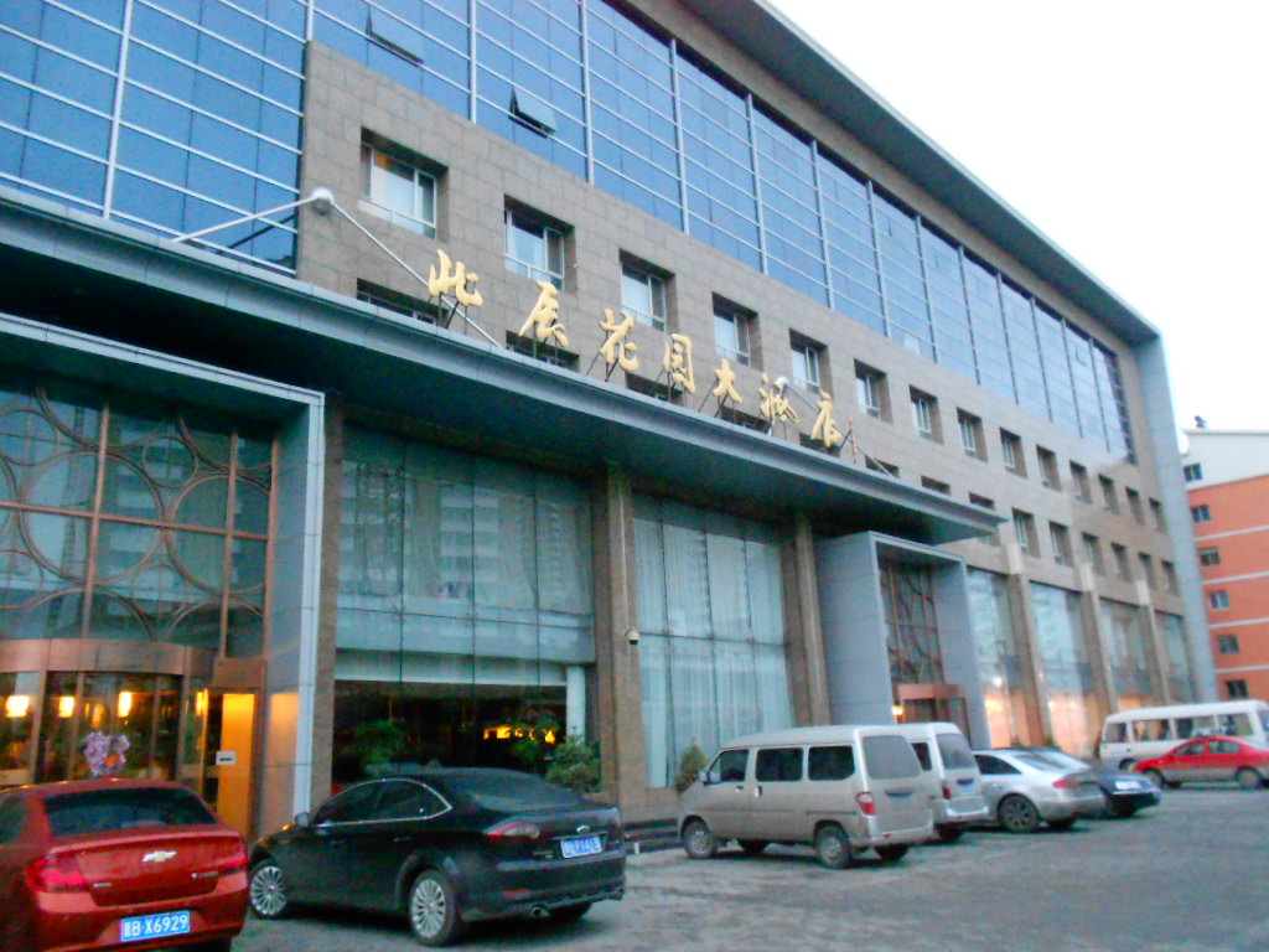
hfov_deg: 67.3
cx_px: 634
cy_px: 476
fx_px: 953
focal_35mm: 26
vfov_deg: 53.1
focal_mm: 4.6
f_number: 3.2
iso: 1250
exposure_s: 1/25
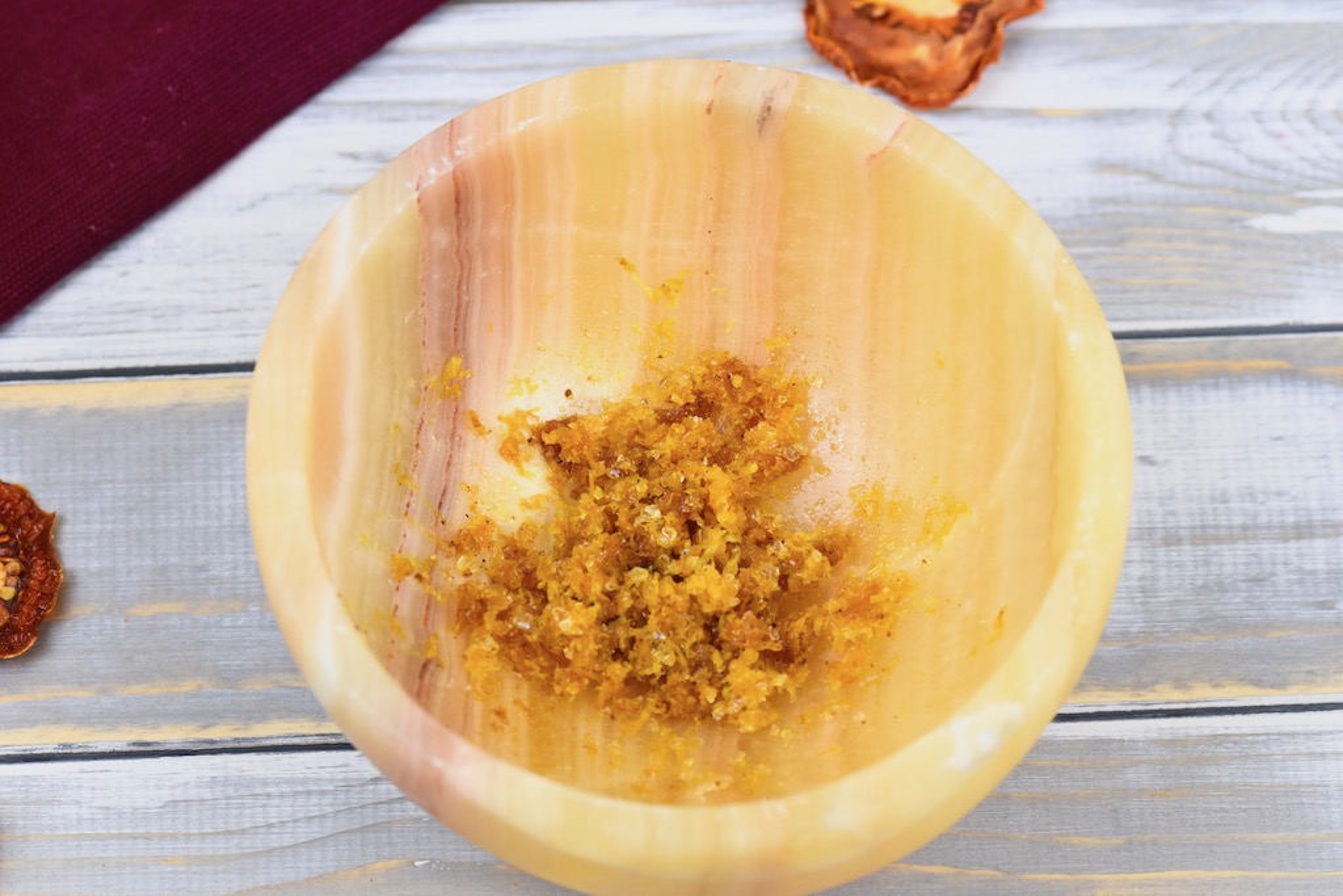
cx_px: 672
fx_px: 5876
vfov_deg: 8.7
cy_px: 448
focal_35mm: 158
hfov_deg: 13.0
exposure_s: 1/160
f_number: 6.3
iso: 400
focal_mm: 105
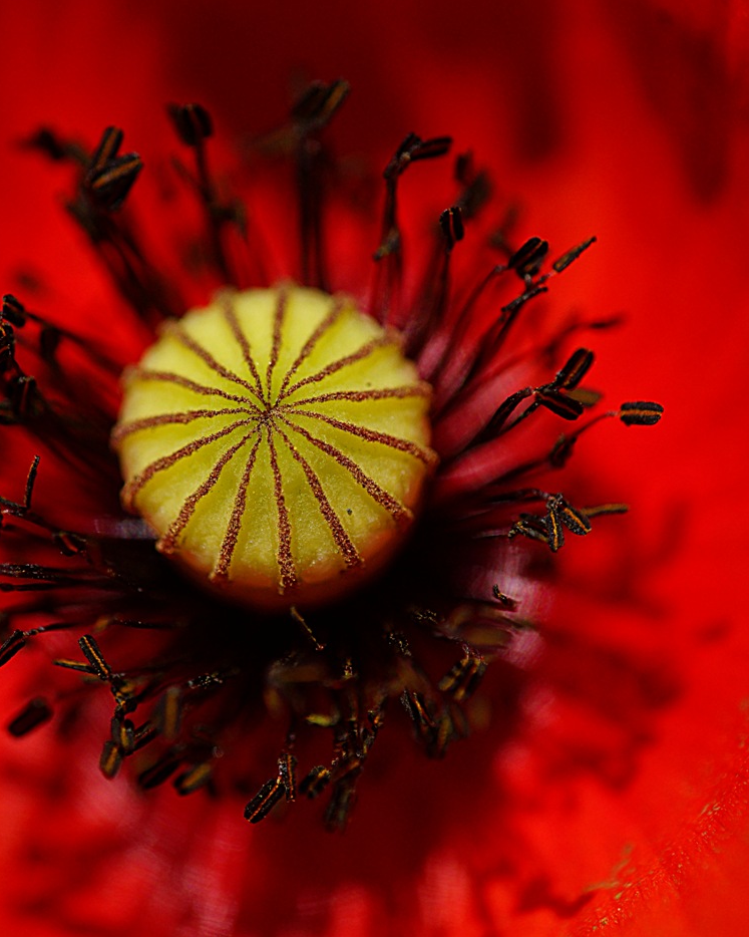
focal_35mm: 254
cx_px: 298
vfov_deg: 7.6
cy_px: 468
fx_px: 7039
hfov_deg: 6.1
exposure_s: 1/2500
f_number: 3.5
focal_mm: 180
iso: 400
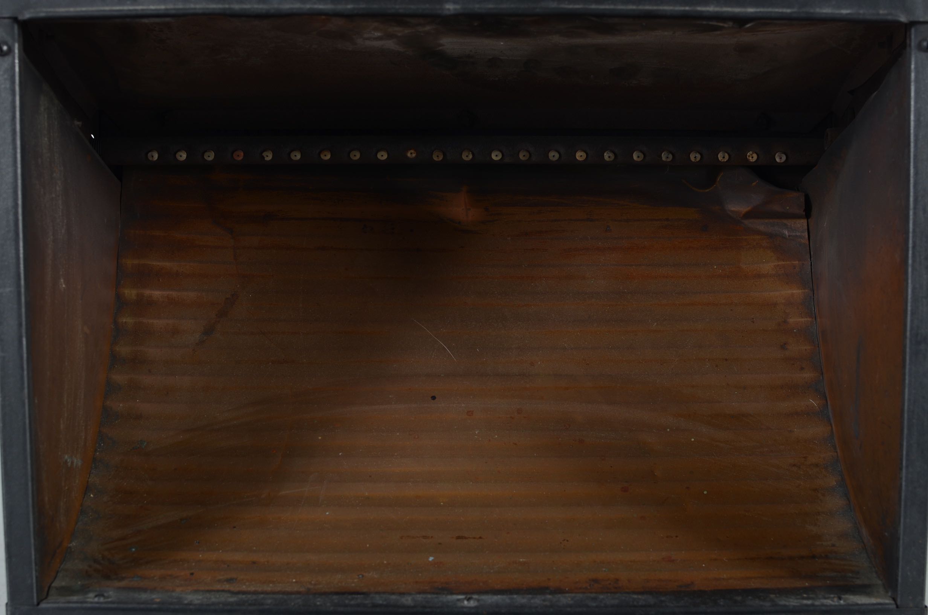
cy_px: 308
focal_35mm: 52
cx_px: 464
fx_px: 1351
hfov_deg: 37.9
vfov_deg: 25.6
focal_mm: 35
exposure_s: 1/125
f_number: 5.6
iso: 100
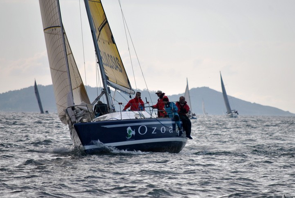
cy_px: 92
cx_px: 169
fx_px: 3064
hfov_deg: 5.5
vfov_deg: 3.7
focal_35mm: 373
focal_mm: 200
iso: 200
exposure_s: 1/1000
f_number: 5.6
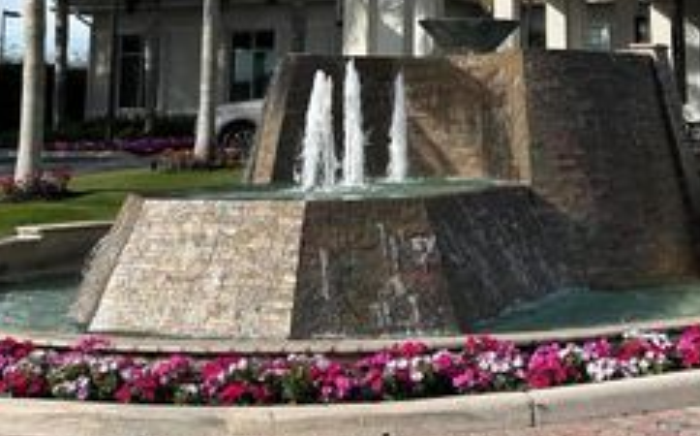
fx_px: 1296
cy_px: -106
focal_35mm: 68
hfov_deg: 30.0
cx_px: 476
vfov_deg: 18.0
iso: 50
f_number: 1.5
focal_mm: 5.7
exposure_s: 1/3077
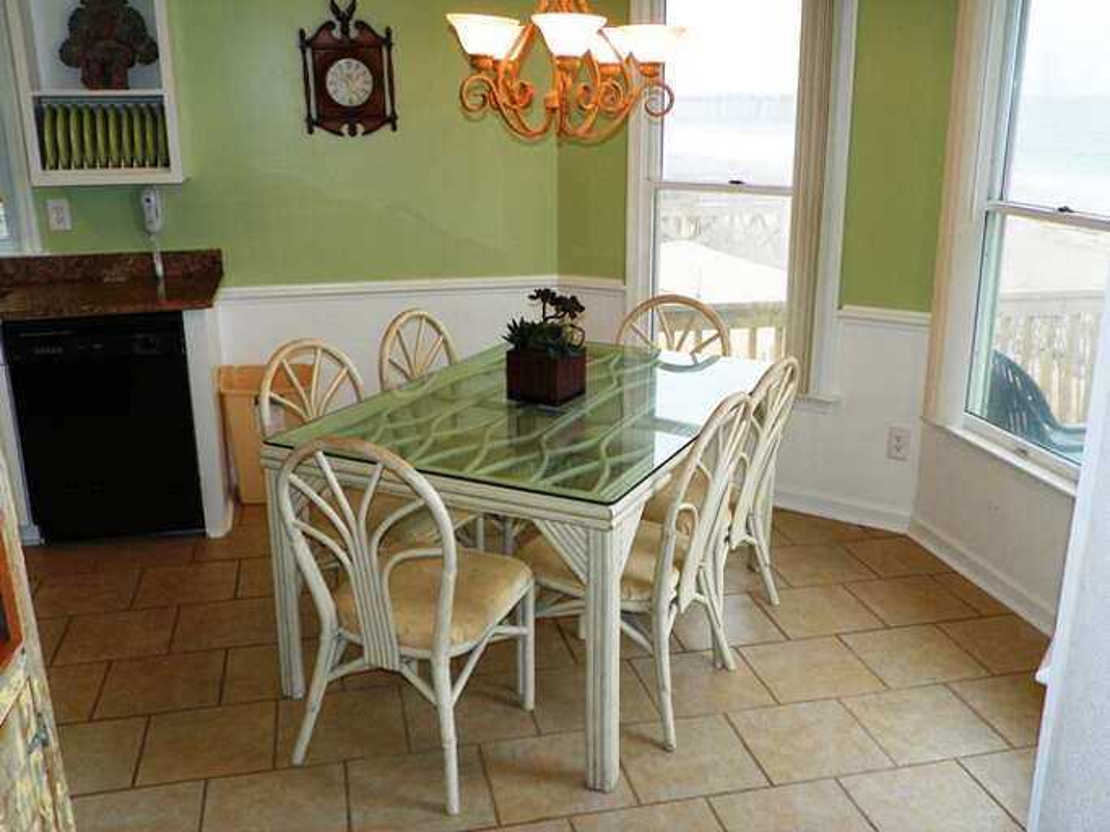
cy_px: 416
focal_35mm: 34
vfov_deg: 41.8
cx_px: 555
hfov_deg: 54.0
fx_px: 1090
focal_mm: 6.1
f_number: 3.2
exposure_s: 1/50
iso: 80
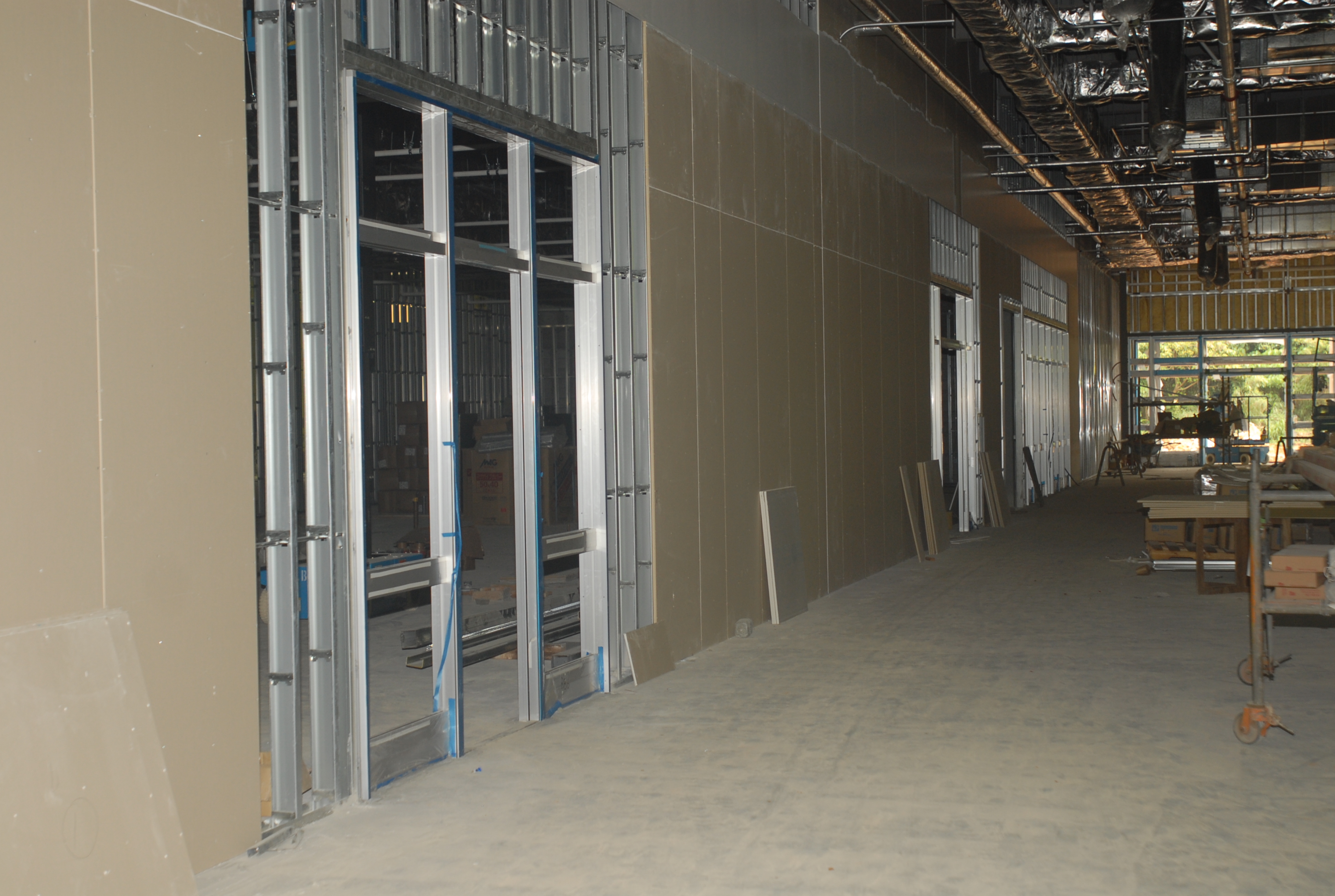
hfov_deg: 53.0
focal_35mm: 36
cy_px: 448
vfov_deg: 37.0
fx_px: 1338
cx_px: 668
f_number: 2.8
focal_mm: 24
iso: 200
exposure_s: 1/250
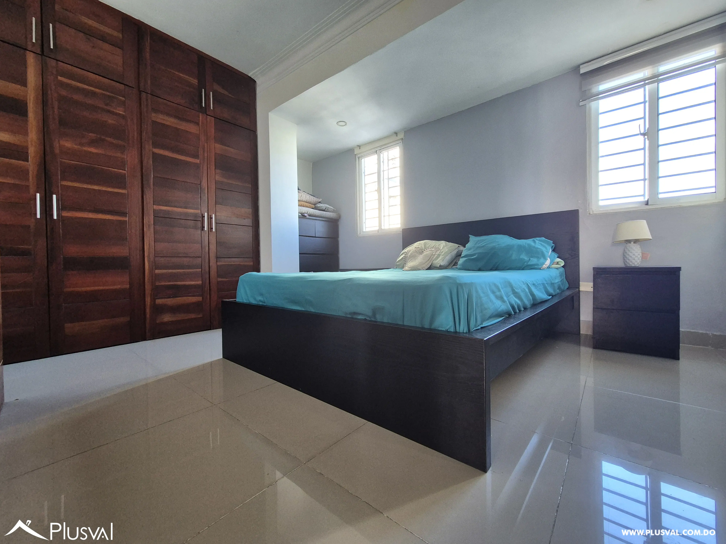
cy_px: 272
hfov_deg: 106.2
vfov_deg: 89.9
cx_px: 363
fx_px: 273
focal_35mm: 13
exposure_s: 1/60
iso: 250
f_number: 2.2
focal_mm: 2.2
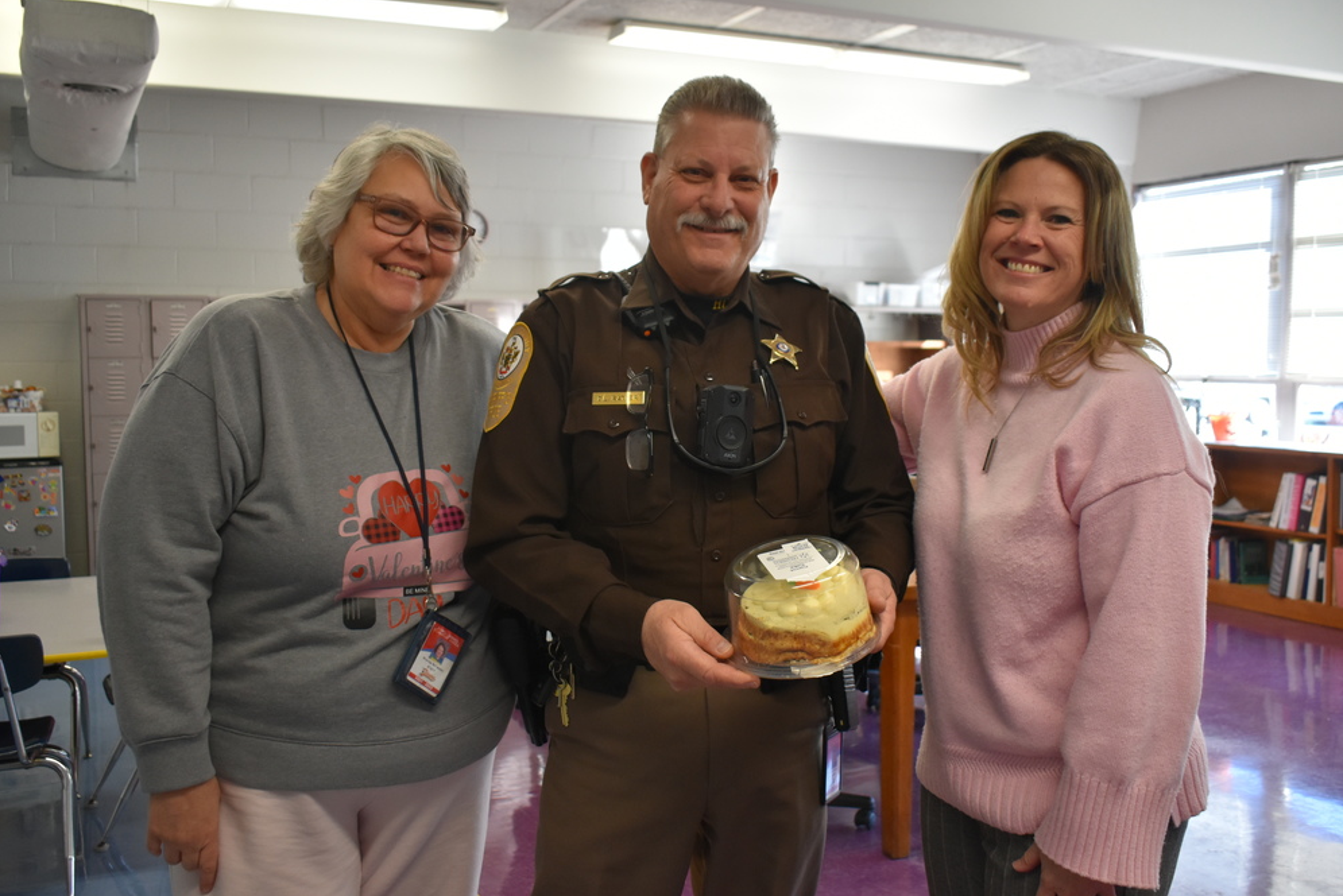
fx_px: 1381
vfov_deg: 36.0
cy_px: 452
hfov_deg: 51.9
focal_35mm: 37
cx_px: 688
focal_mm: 24
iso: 900
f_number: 3.8
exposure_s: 1/125
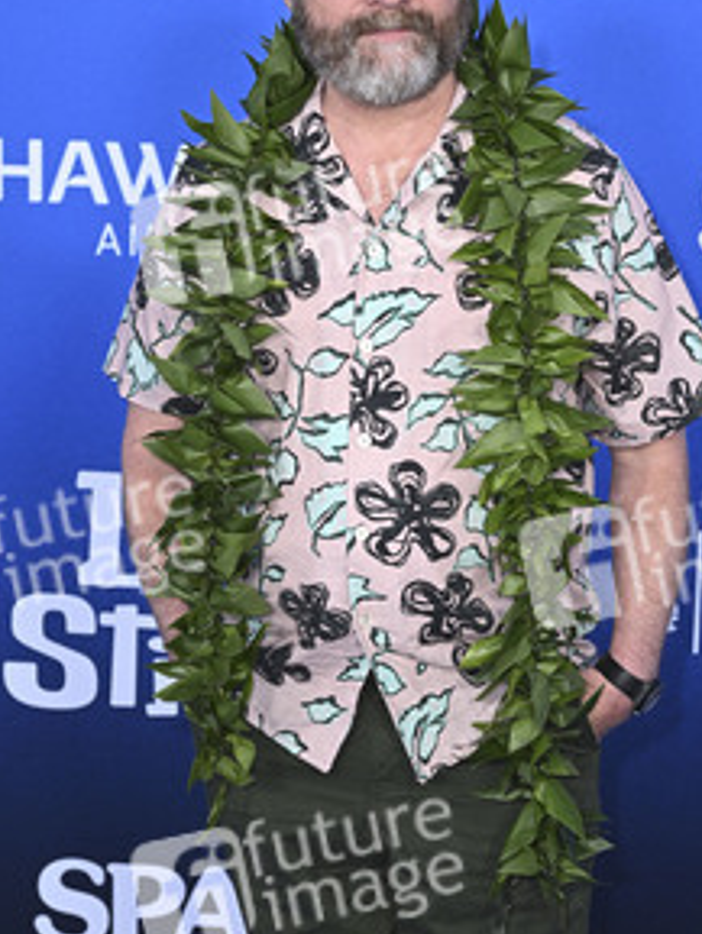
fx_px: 2513
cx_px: 391
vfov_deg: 21.1
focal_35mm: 93
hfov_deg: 15.9
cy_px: 391
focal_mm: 70
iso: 1600
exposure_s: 1/200
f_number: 6.3
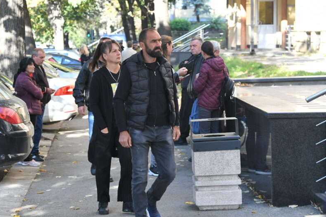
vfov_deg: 12.3
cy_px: 91
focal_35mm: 111
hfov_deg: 18.4
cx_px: 149
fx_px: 1005
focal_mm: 86
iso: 1000
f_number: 5
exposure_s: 1/400
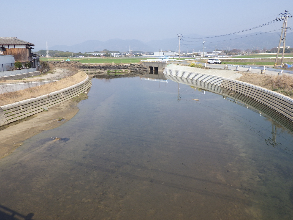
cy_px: 110
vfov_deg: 49.7
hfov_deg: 63.4
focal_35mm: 28
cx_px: 146
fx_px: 237
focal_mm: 5
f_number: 4.2
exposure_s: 1/800
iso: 125
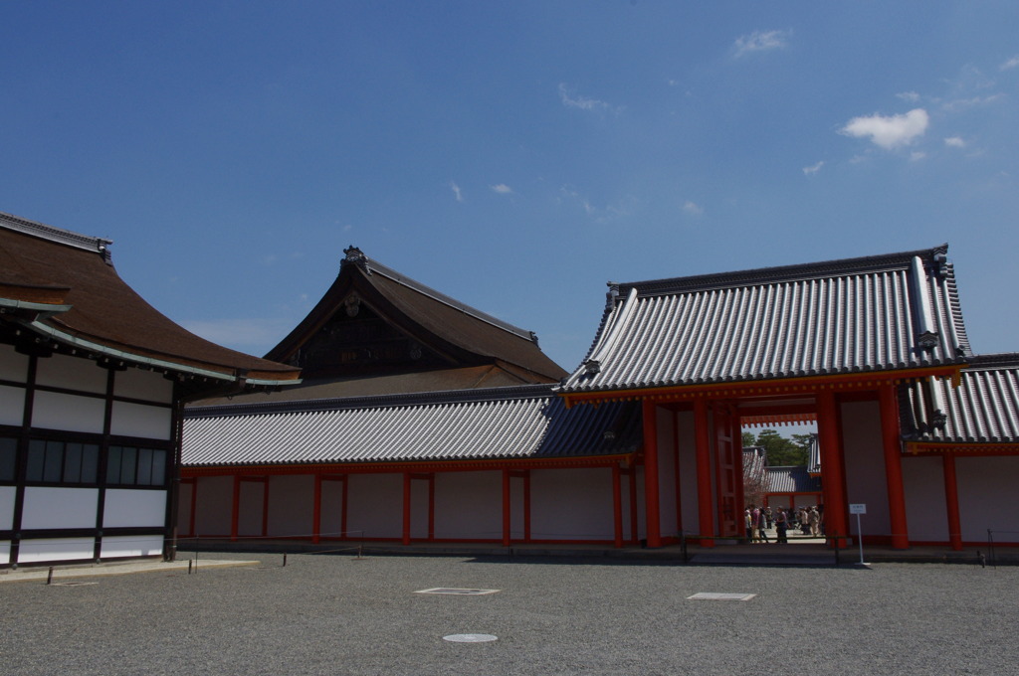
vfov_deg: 42.2
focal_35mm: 31
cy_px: 338
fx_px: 876
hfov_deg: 60.3
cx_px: 510
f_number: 14
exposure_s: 1/500
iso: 400
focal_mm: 21.25
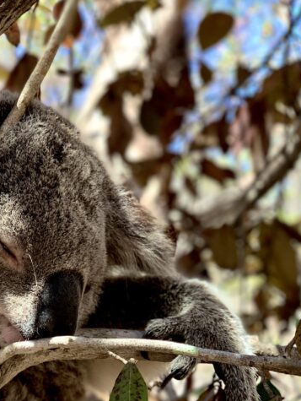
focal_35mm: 112
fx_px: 1297
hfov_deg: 13.1
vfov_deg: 17.4
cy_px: 344
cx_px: 3
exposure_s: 1/122
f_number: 2.4
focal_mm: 6
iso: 32
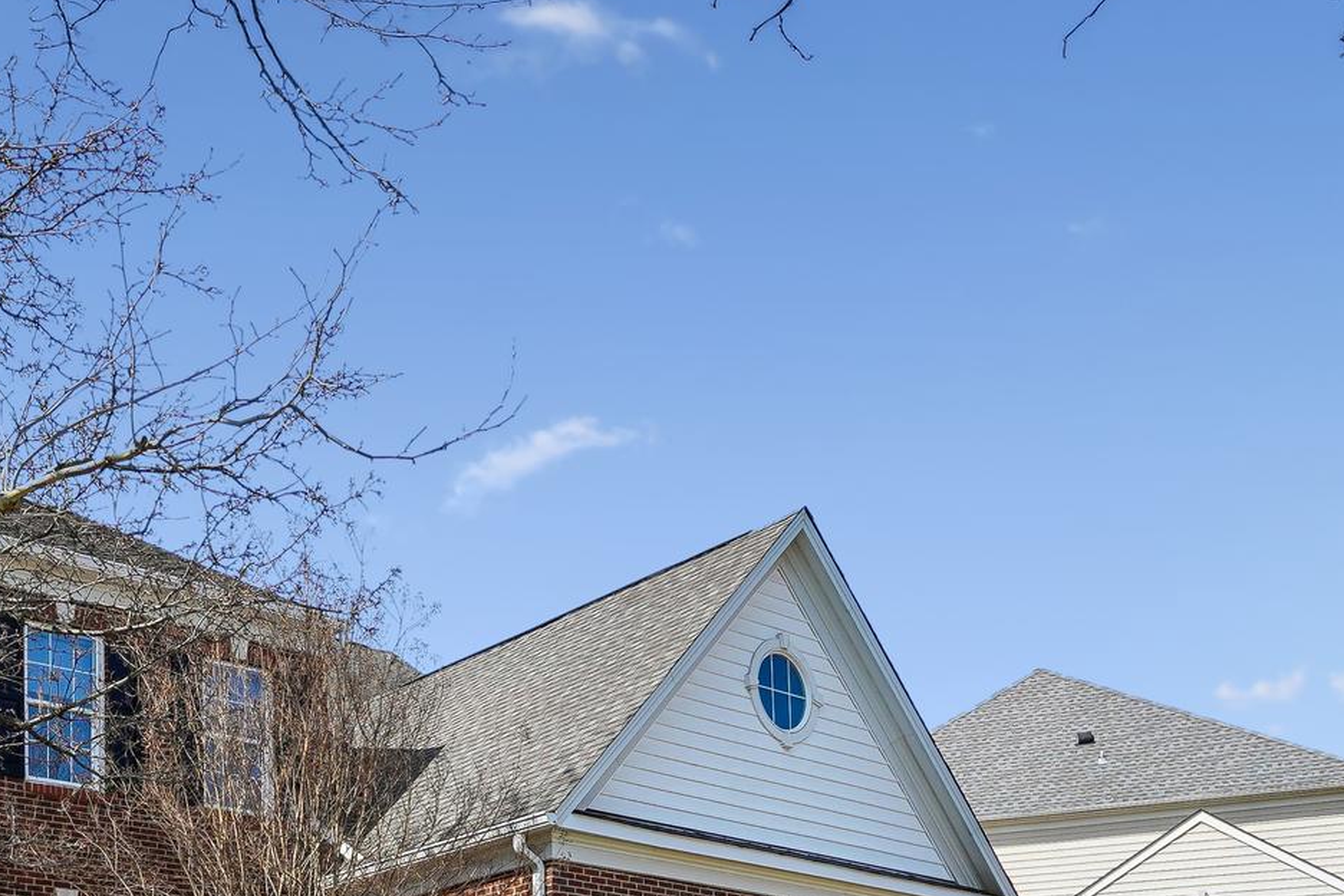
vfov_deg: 34.7
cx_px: 75
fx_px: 1307
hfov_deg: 47.4
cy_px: 875
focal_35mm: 35
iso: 200
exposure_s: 1/320
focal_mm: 16
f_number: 8
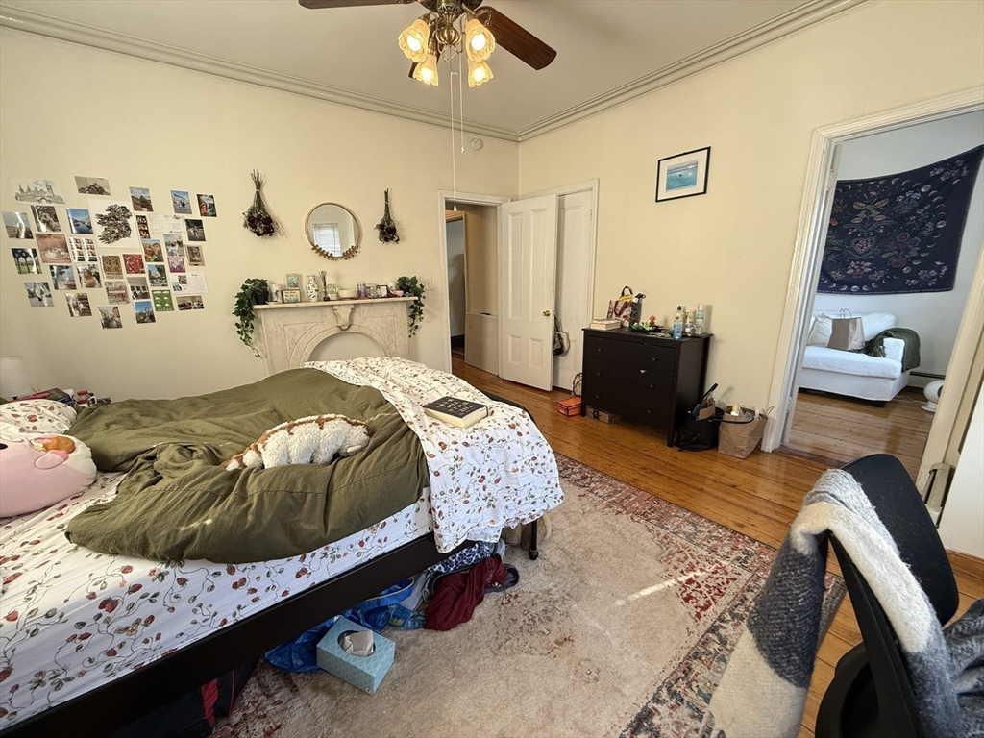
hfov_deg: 102.1
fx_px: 398
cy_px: 369
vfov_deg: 85.7
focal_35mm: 14
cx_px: 492
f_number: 2.2
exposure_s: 1/60
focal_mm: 2.22
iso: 200
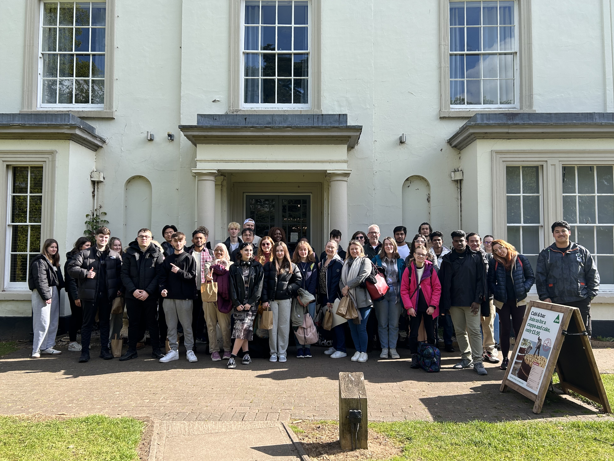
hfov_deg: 65.3
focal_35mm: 27
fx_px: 479
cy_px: 228
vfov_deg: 51.4
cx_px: 311
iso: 50
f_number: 1.5
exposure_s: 1/1009
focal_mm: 5.7
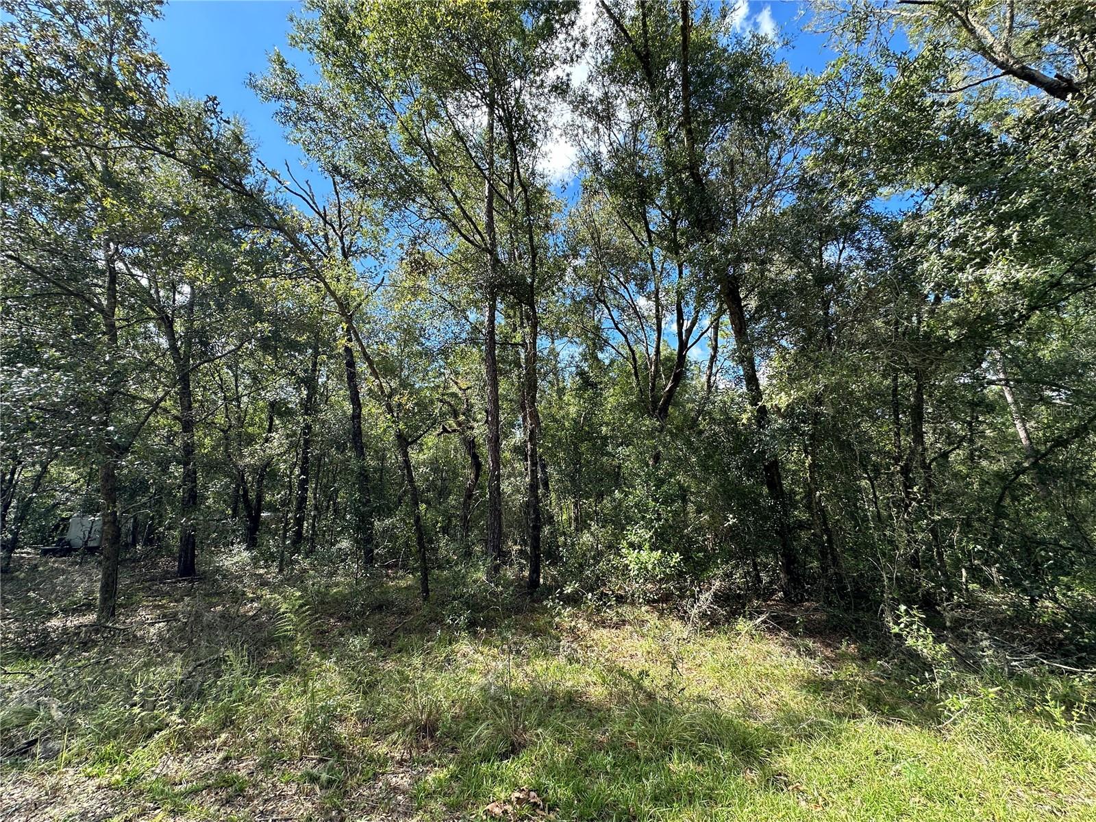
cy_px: 411
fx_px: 443
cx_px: 548
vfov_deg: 85.7
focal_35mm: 14
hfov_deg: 102.1
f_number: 2.2
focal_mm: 2.22
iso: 40
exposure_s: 1/365
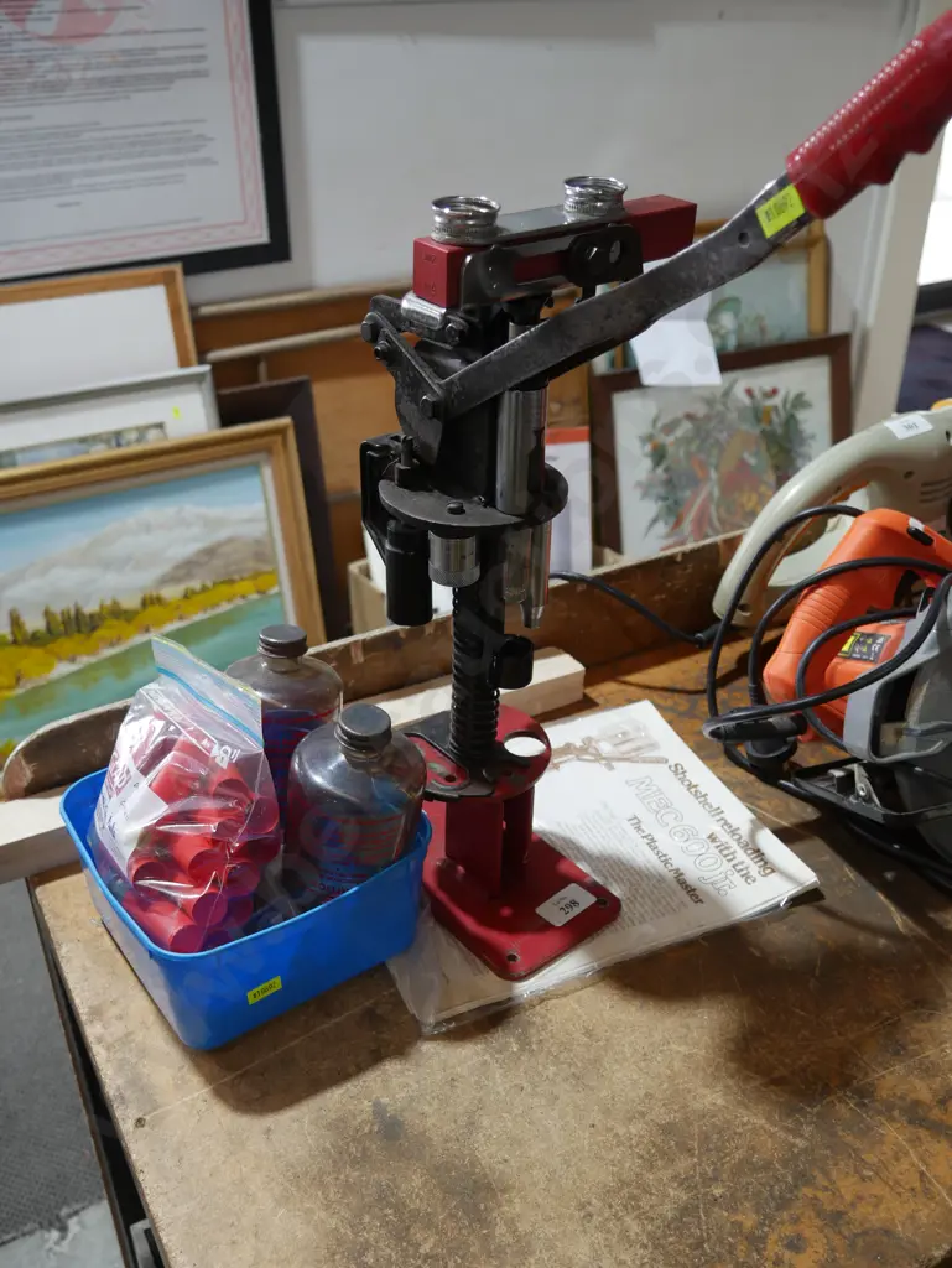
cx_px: 476
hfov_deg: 44.2
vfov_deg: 56.8
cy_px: 634
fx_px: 1172
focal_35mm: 32
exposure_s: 1/60
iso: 250
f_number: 3.6
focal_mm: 16
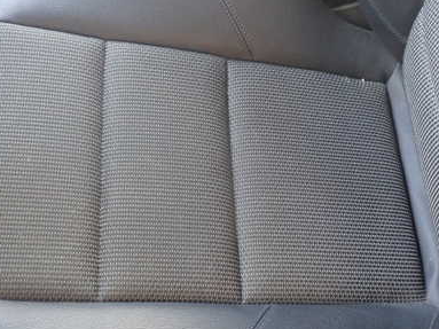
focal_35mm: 47
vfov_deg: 30.8
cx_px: 224
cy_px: 190
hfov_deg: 40.4
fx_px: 596
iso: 500
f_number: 2.3
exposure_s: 1/30
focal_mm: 5.4
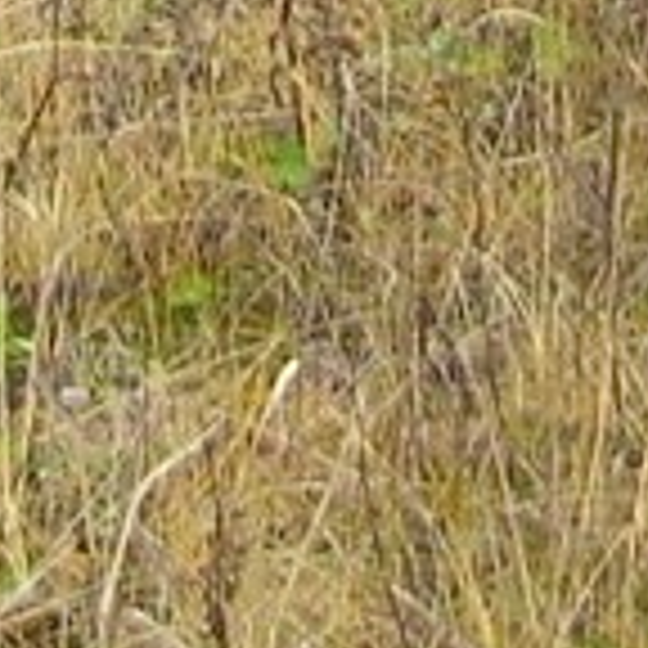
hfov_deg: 5.6
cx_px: 844
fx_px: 6587
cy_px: -1393
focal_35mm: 311
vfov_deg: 5.3
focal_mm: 5.7
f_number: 2.9
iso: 80
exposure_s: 1/80
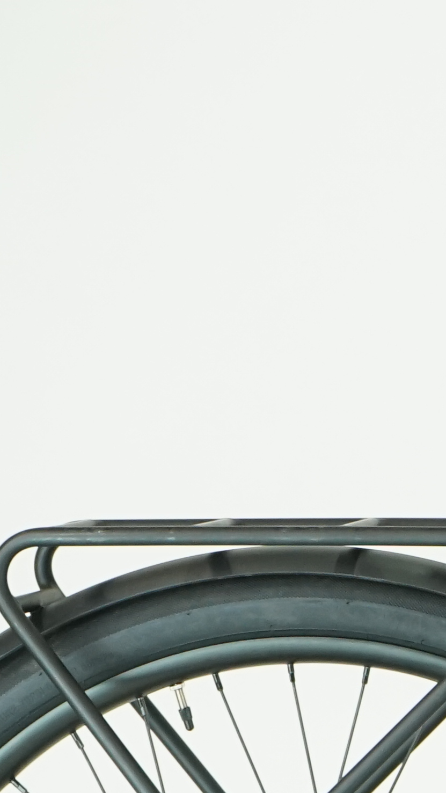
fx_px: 4919
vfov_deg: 9.2
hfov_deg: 5.0
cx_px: 1202
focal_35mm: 234
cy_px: 658
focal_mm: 55
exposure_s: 1/200
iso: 1600
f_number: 5.6
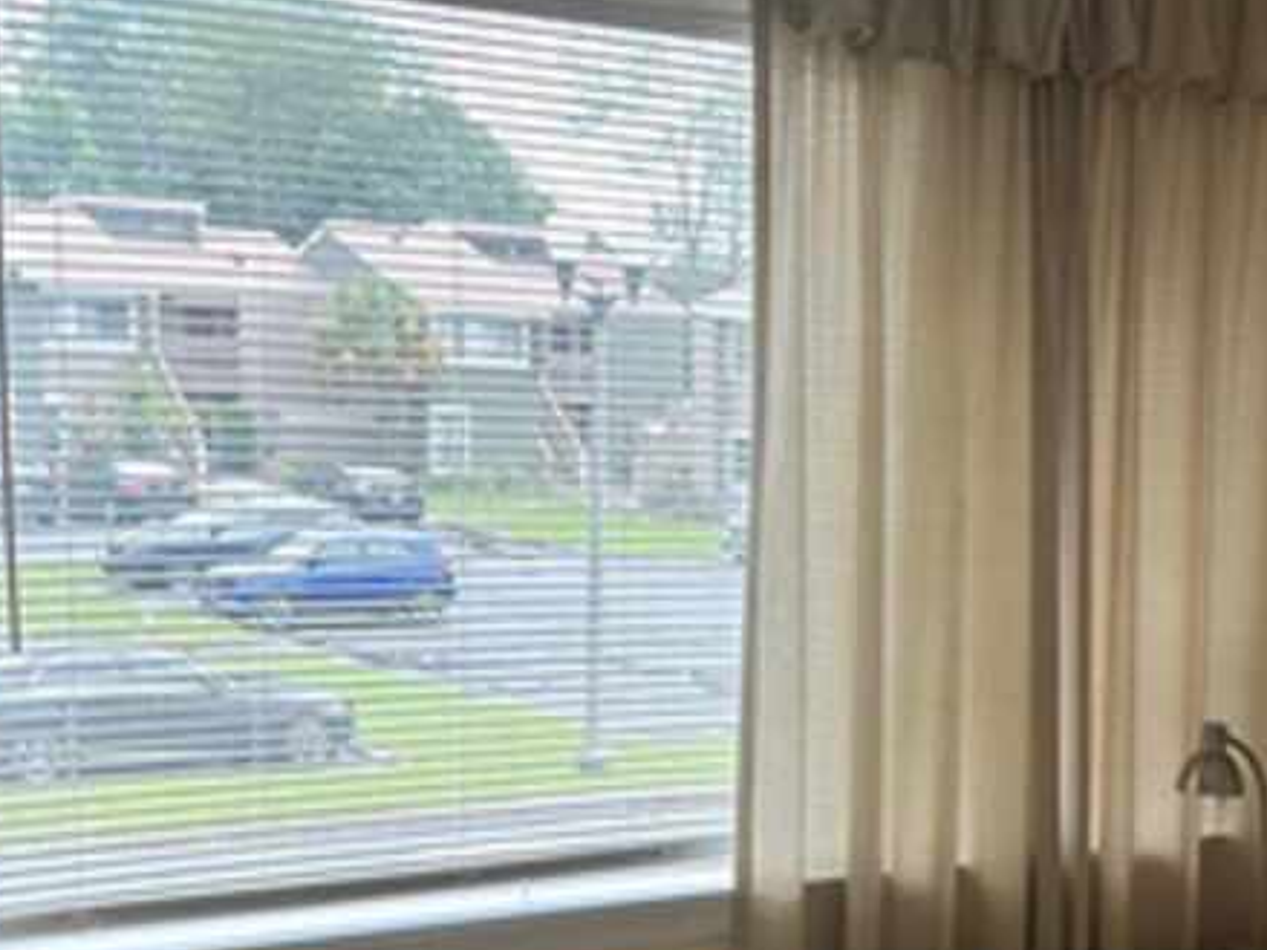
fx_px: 2561
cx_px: 1157
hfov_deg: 26.8
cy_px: 809
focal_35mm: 70
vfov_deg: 20.7
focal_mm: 6.86
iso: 80
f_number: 1.78
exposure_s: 1/223
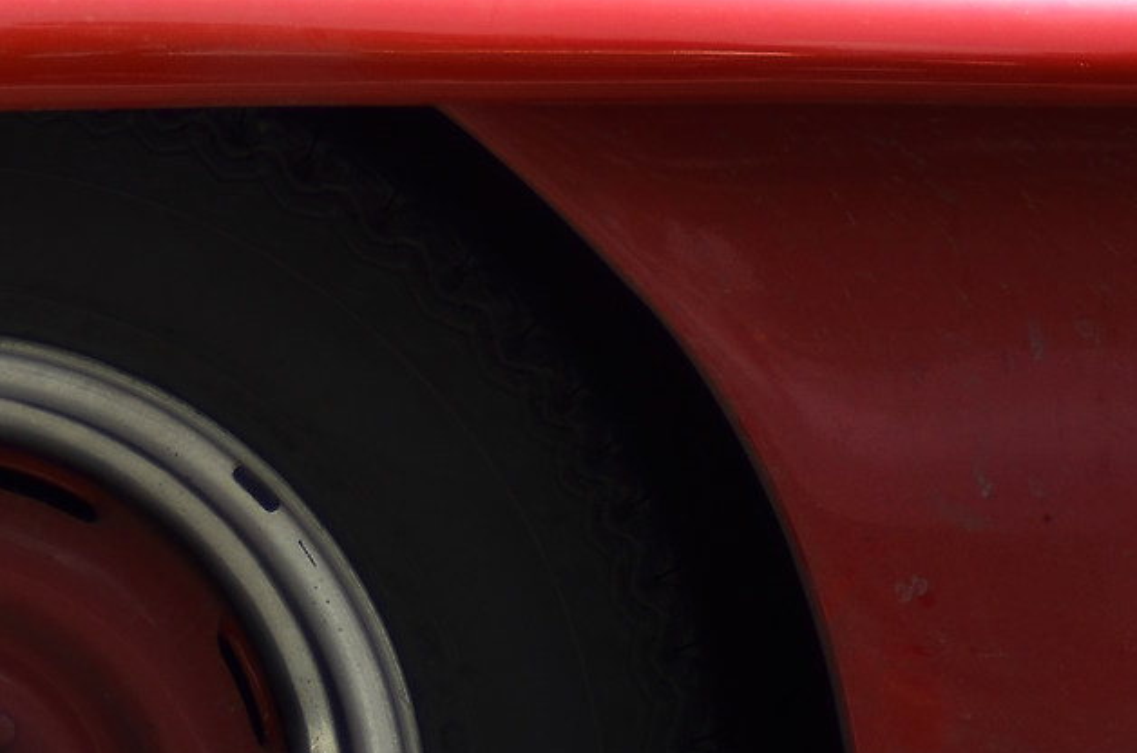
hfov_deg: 5.1
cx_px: -507
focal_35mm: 401
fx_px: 12639
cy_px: 417
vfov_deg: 3.4
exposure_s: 1/640
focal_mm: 70
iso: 100
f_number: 4
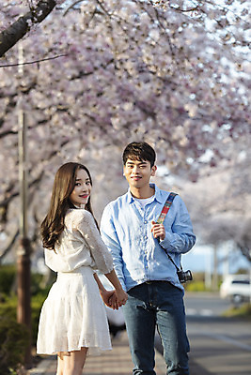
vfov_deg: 15.2
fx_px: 1411
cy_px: 188
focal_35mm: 135
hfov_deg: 10.2
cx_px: 126
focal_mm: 135
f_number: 2.8
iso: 100
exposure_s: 1/640
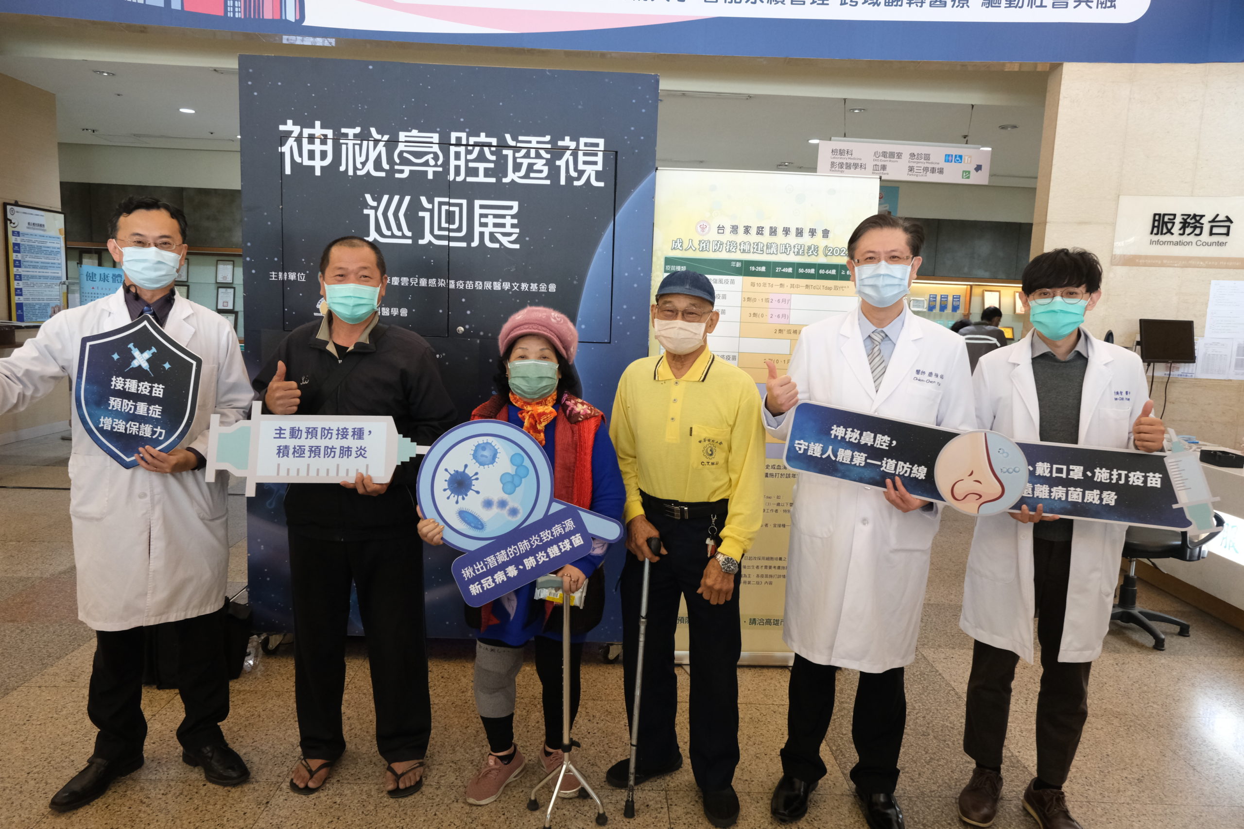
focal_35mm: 24
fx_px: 829
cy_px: 414
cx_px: 622
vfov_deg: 53.1
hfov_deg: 73.7
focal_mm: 16
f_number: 5
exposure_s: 1/20
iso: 2500
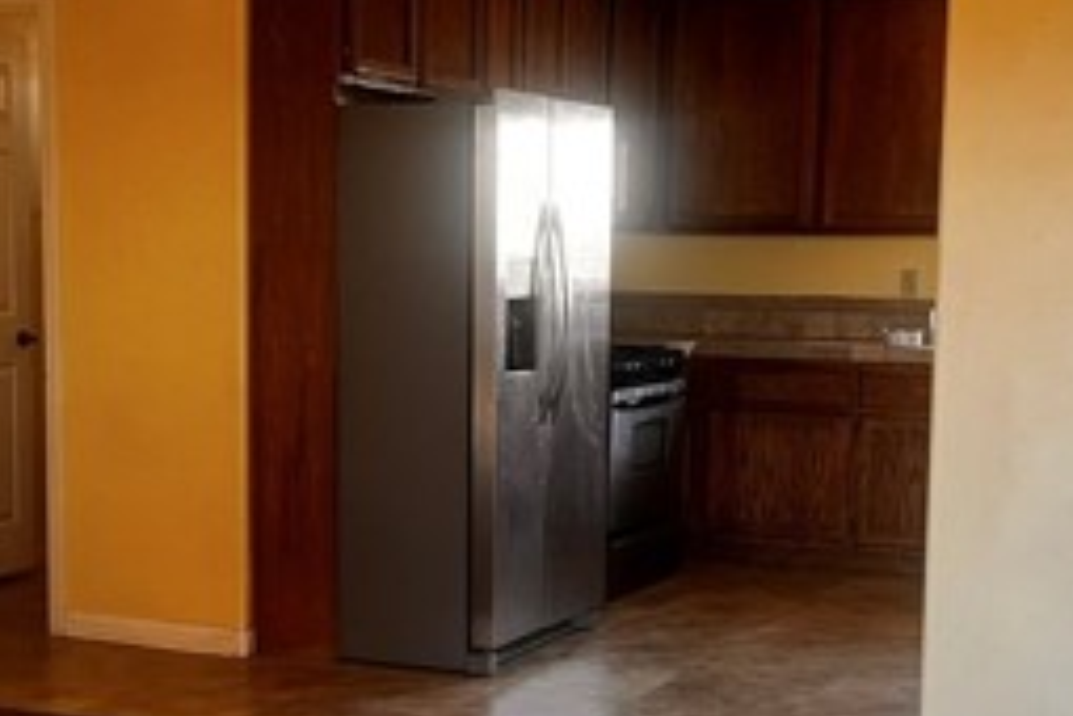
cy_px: 484
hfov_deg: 29.7
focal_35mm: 68
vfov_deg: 19.9
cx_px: 522
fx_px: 2027
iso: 100
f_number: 1.6
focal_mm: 5.1
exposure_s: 1/60
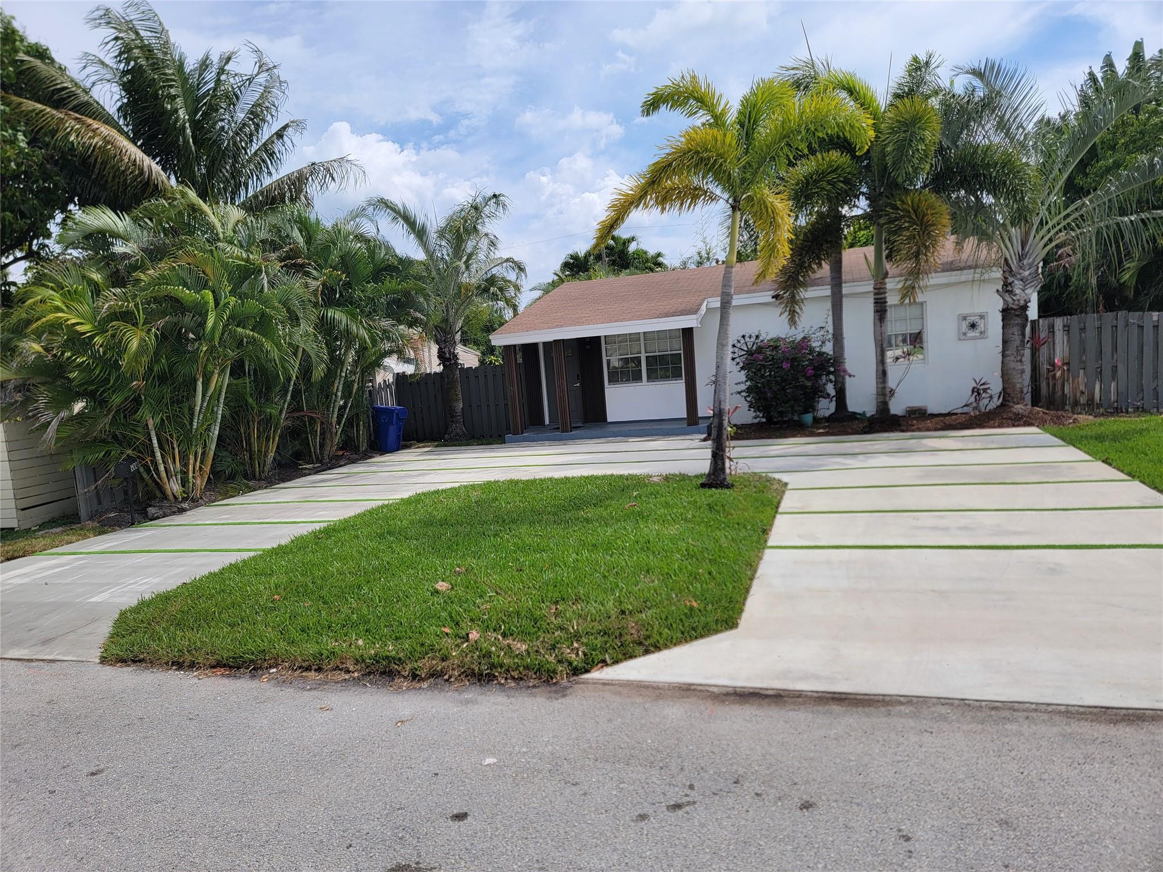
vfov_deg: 56.8
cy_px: 436
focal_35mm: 24
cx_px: 582
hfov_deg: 71.6
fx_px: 806
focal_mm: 6.7
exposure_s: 1/1067
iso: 16
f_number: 1.8
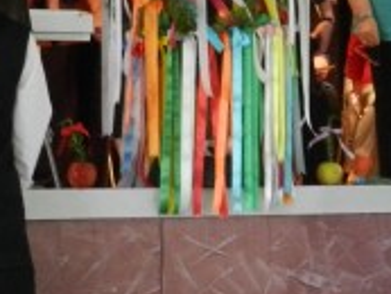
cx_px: 197
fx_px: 1922
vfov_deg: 8.7
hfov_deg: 11.6
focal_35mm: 170
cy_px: 244
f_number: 4.2
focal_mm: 8.1
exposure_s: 1/50
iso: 800
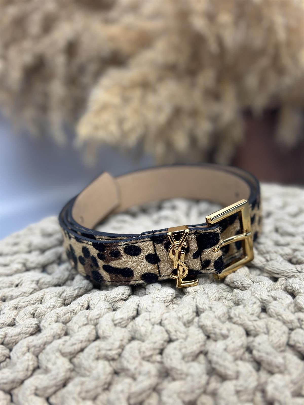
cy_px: 202
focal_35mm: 48
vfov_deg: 39.7
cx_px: 152
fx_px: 562
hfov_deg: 30.3
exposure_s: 1/50
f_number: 1.78
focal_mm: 6.86
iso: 80
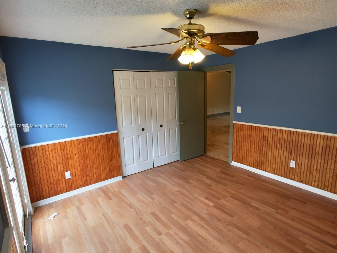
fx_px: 282
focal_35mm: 29
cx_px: 168
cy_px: 126
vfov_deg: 48.2
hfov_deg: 61.7
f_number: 2.2
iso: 40
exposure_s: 1/60
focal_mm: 4.15
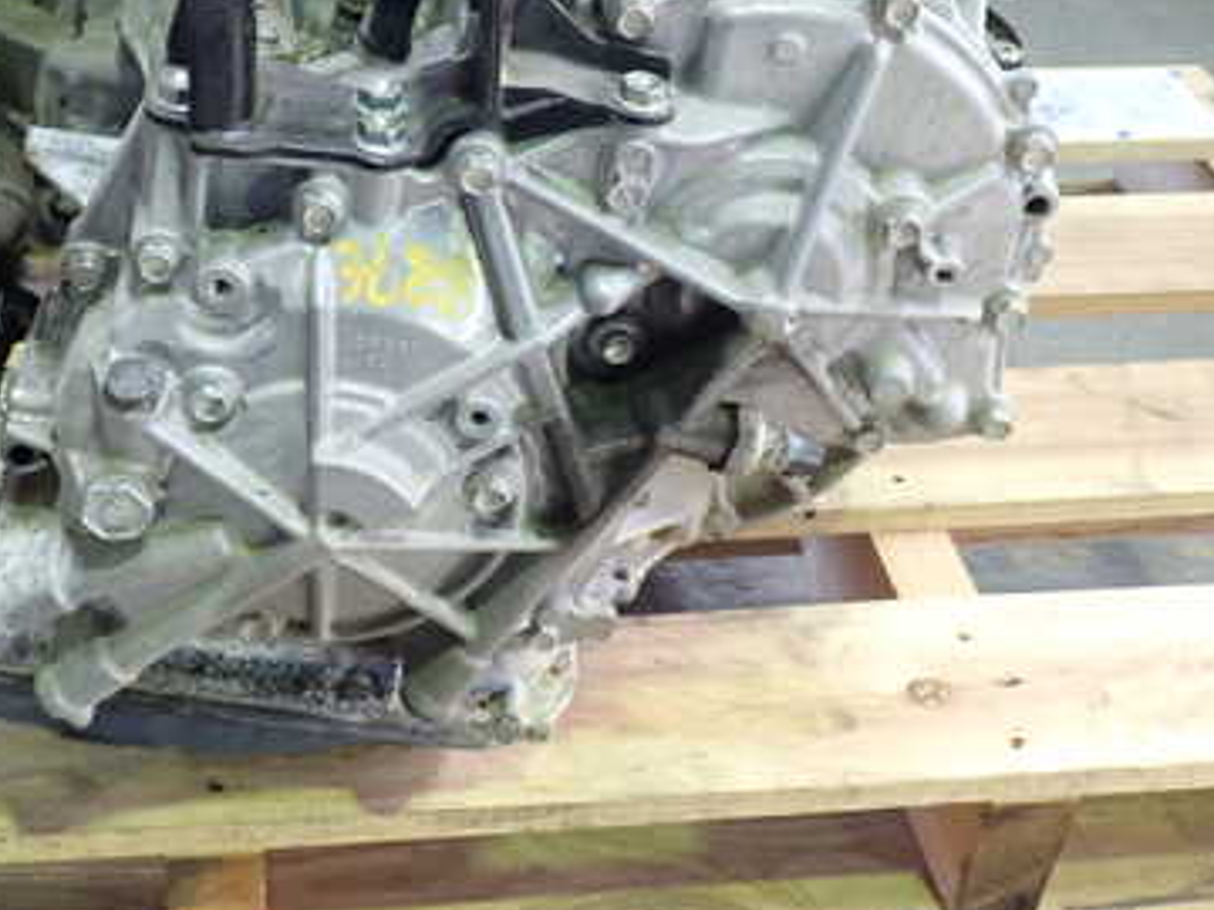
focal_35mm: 50
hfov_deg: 37.9
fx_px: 1754
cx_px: 452
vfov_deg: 28.9
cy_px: 290
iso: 400
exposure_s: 1/30
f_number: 2.3
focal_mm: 5.4
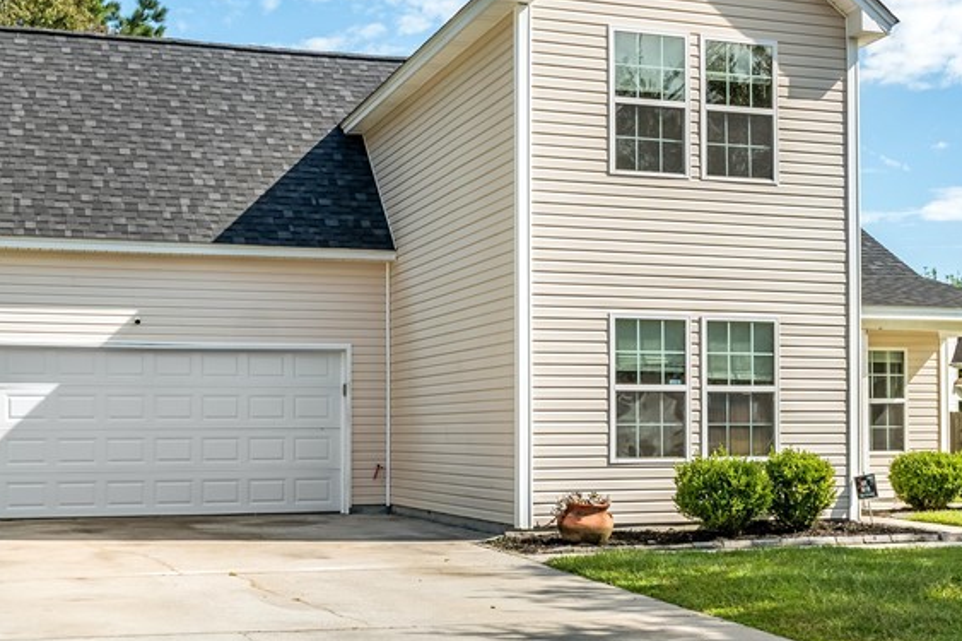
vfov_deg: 25.0
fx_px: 1442
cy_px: 401
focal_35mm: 54
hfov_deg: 36.8
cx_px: 529
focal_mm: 28
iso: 500
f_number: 3.5
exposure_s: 1/4000
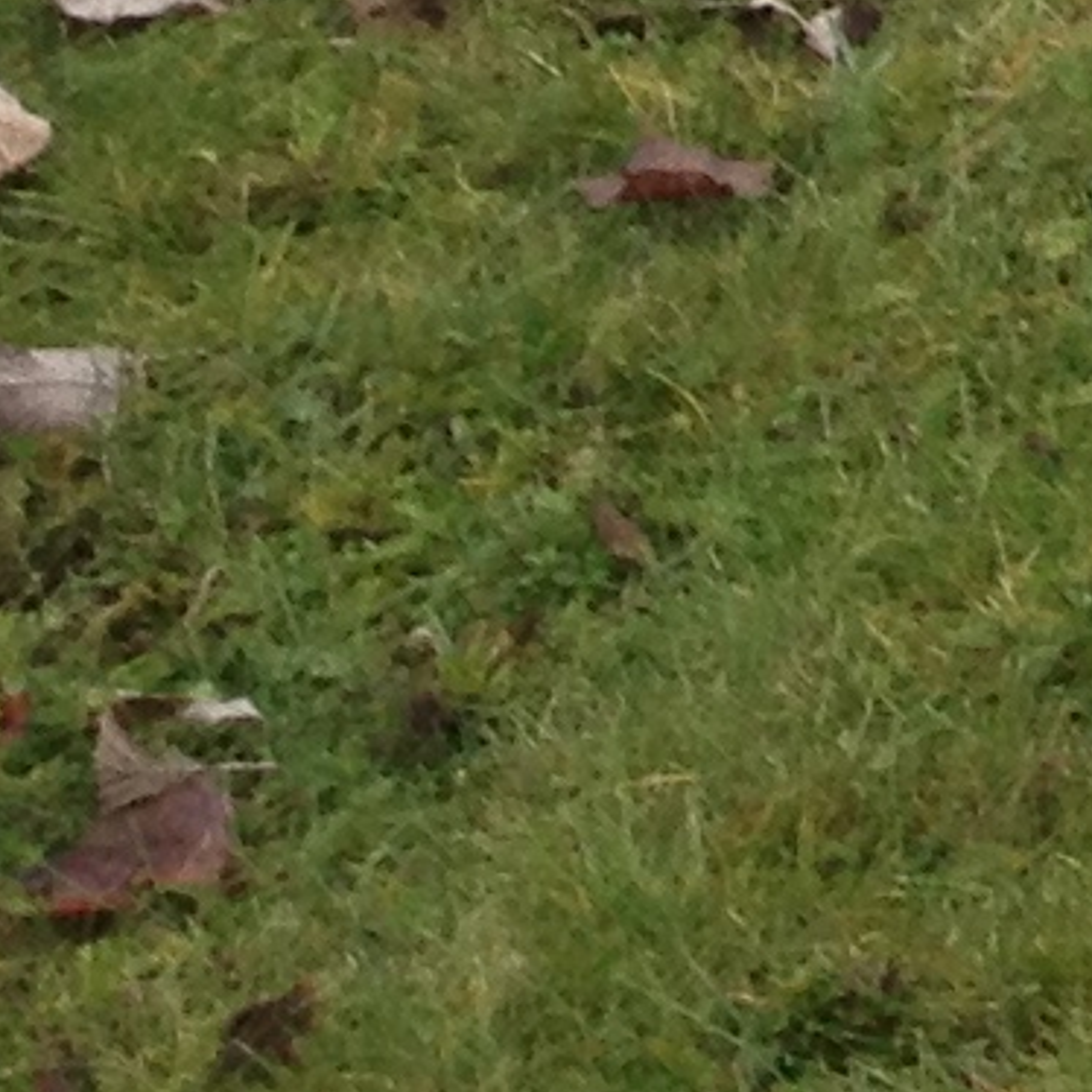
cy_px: -2181
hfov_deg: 5.6
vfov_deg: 6.0
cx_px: 4403
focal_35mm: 270
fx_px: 9636
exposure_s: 1/120
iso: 50
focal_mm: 4.28
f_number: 2.4
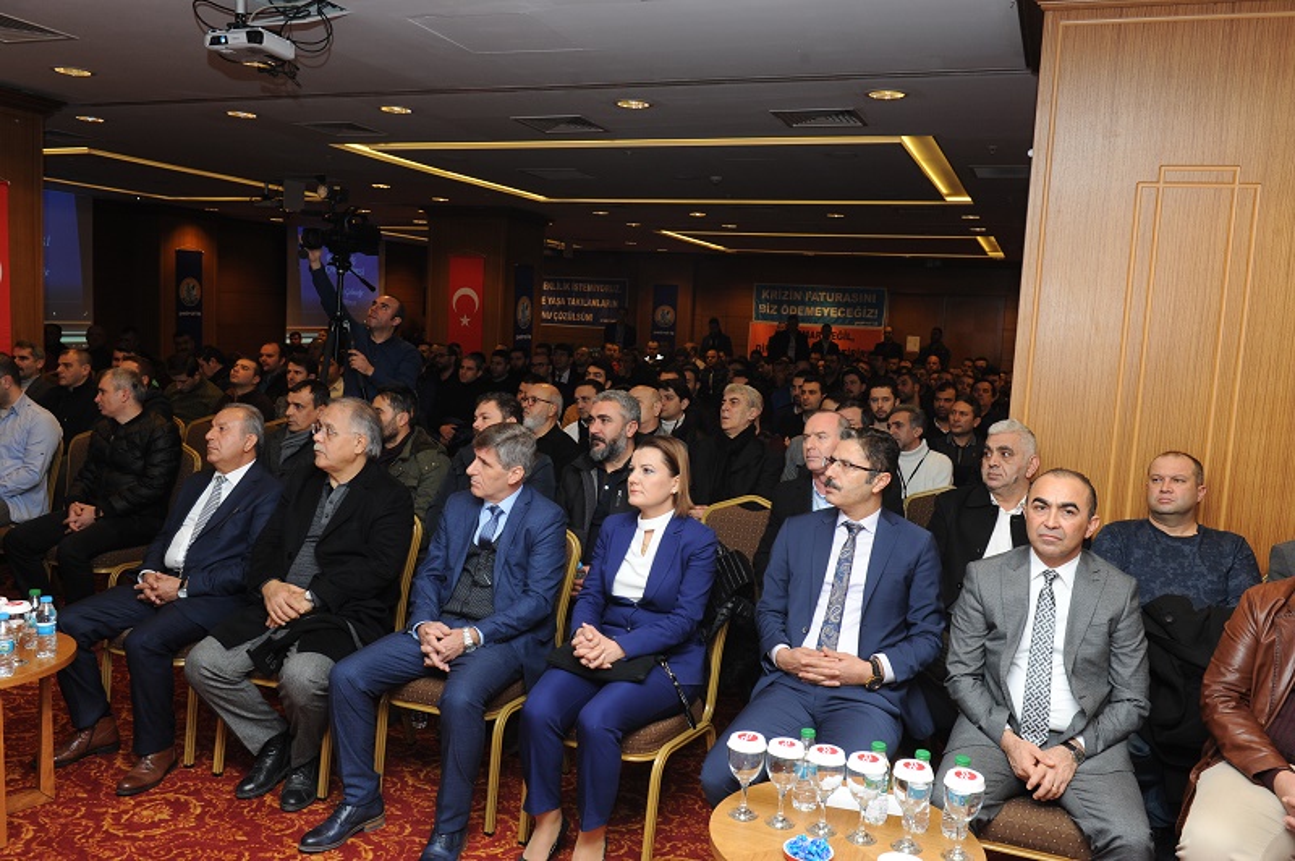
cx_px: 648
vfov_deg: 42.3
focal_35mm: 31
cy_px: 430
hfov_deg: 60.3
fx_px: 1114
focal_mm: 31
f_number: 9
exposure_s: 1/80
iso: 1000
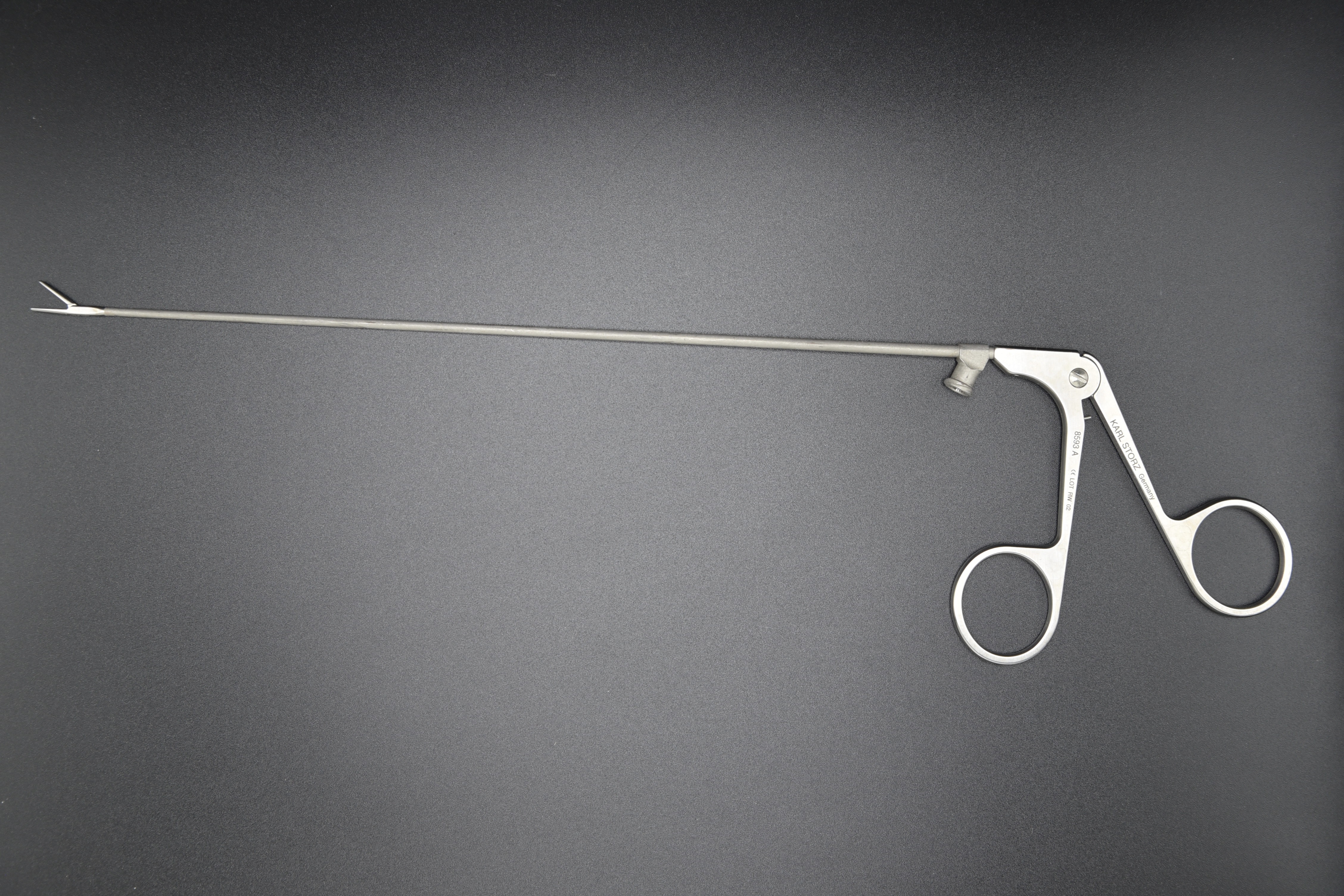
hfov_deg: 42.7
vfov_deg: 29.2
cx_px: 672
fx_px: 1717
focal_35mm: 46
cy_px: 448
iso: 400
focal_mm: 46
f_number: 5.6
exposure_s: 1/125
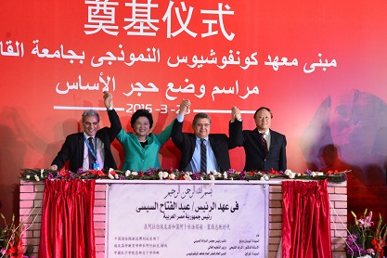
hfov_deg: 33.4
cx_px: 175
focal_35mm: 60
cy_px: 121
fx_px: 645
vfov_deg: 22.6
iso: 4000
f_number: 7.1
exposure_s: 1/30
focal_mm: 50
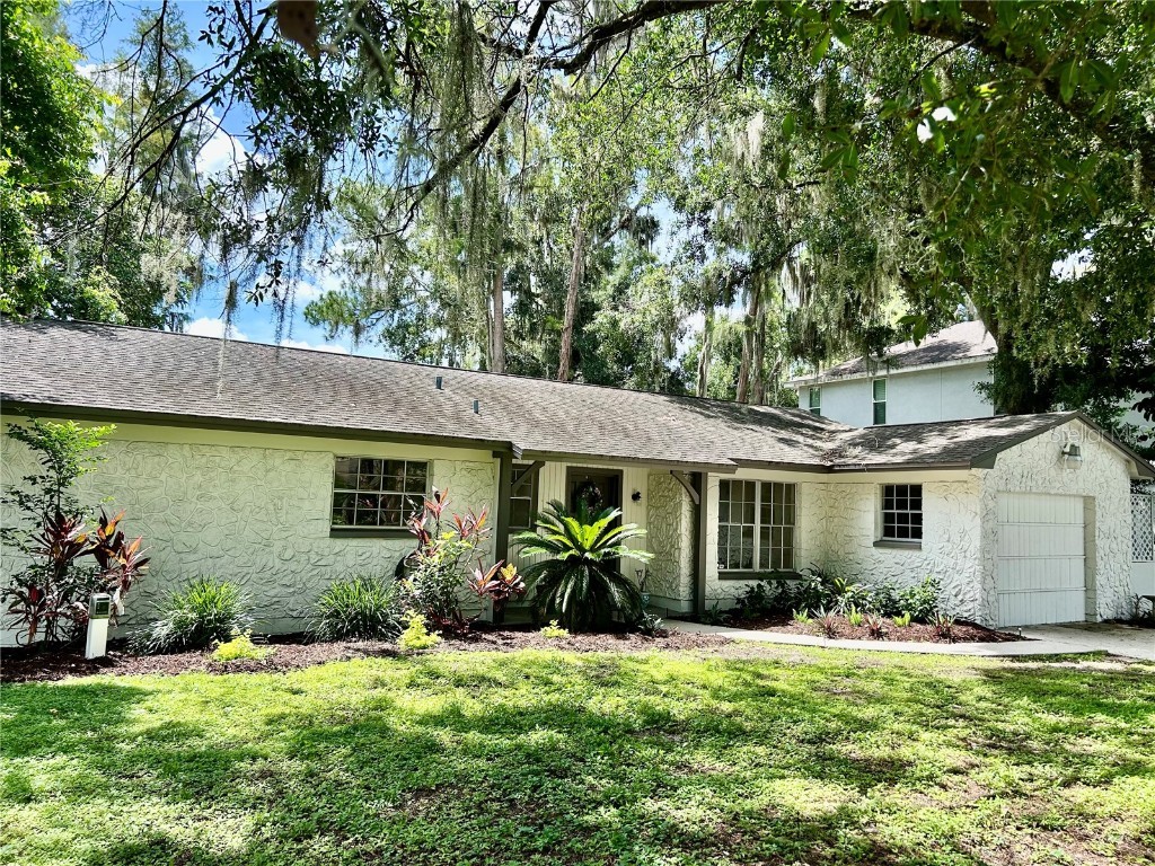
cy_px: 433
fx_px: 868
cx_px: 578
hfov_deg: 67.3
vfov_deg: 53.1
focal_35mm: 26
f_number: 1.5
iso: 50
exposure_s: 1/1058
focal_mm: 5.7
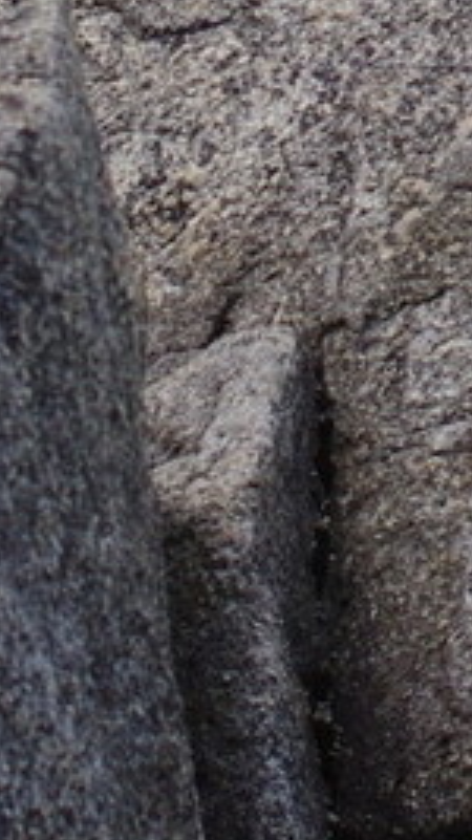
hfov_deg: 3.6
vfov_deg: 6.4
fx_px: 7394
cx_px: 774
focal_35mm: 332
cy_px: -483
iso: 100
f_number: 4
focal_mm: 35
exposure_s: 1/500
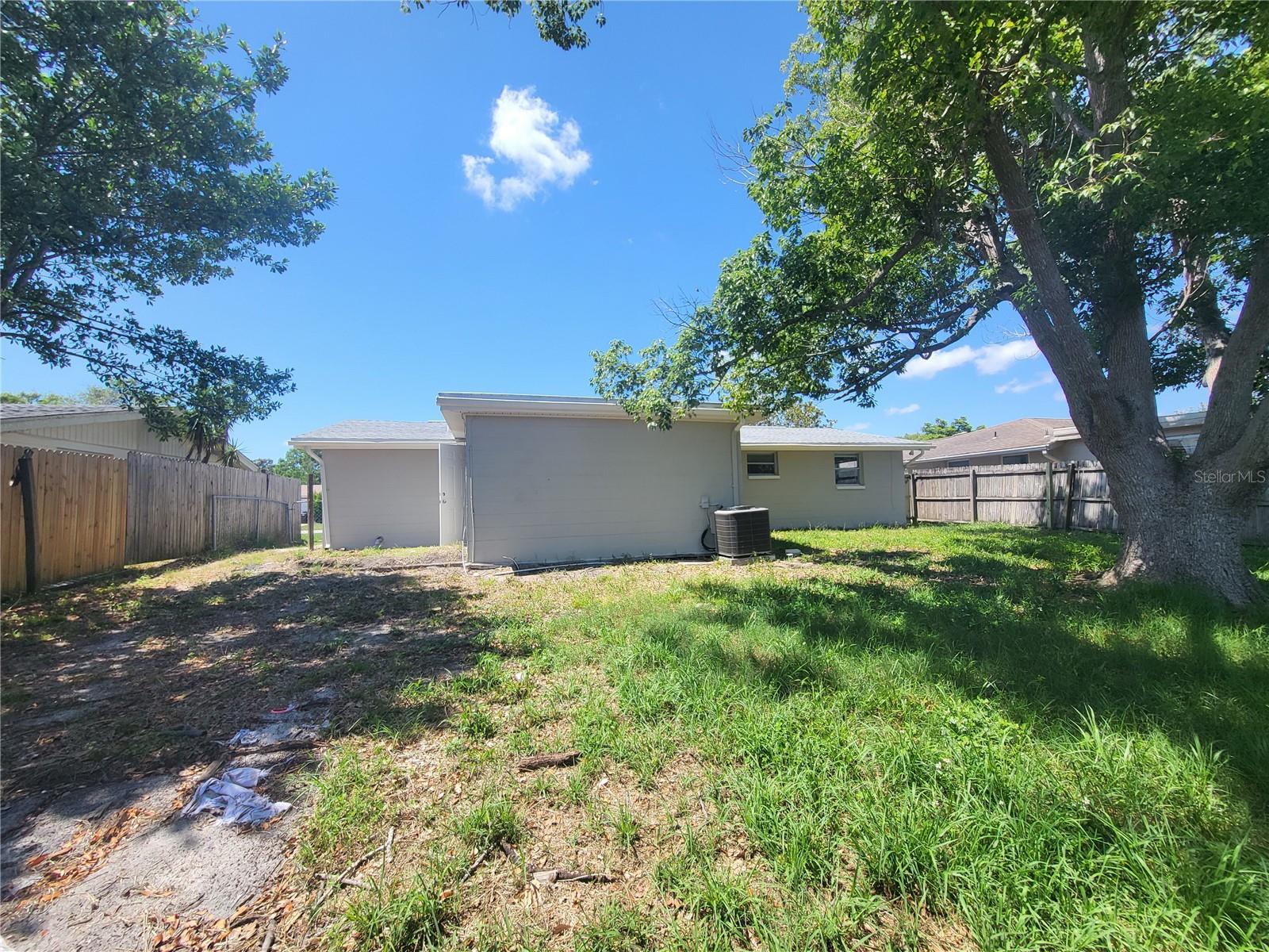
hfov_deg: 106.2
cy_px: 476
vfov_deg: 89.9
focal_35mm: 13
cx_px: 634
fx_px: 477
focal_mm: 1.74
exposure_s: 1/677
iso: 32
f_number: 2.2
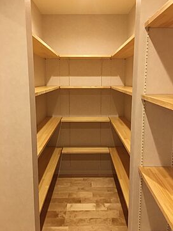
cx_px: 89
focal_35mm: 30
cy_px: 114
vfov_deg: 59.9
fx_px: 200
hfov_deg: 46.8
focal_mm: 4.15
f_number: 2.2
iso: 200
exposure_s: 1/30
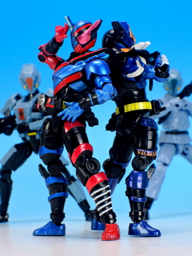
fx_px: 887
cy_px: 128
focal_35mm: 120
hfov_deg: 12.3
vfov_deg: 16.4
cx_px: 96
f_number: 7.1
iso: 80
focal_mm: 25.5
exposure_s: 1/1.3
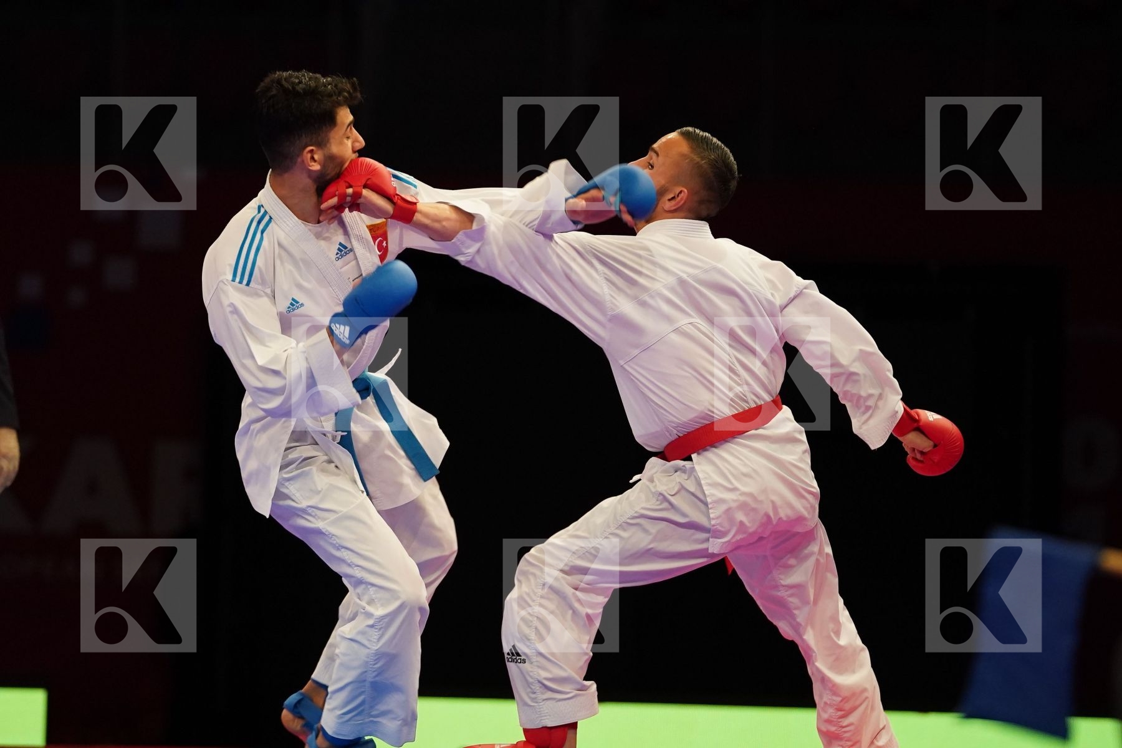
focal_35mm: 220
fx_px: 6856
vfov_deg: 6.2
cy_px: 374
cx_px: 561
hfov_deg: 9.4
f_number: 2.8
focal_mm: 147
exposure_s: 1/1000
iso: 3200
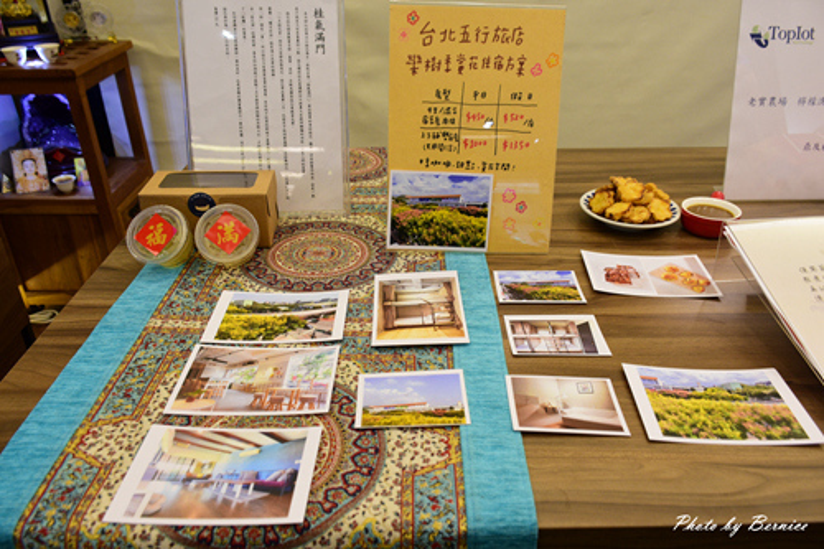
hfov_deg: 67.4
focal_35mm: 27
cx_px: 412
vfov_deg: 47.9
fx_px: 618
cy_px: 274
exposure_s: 1/30
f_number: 5.6
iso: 560
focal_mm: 18
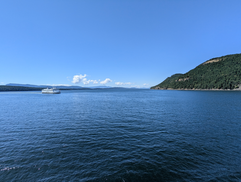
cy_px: 91
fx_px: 112
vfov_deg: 78.2
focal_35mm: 16
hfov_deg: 94.4
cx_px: 120
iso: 52
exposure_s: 1/1475
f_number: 2.2
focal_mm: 2.35
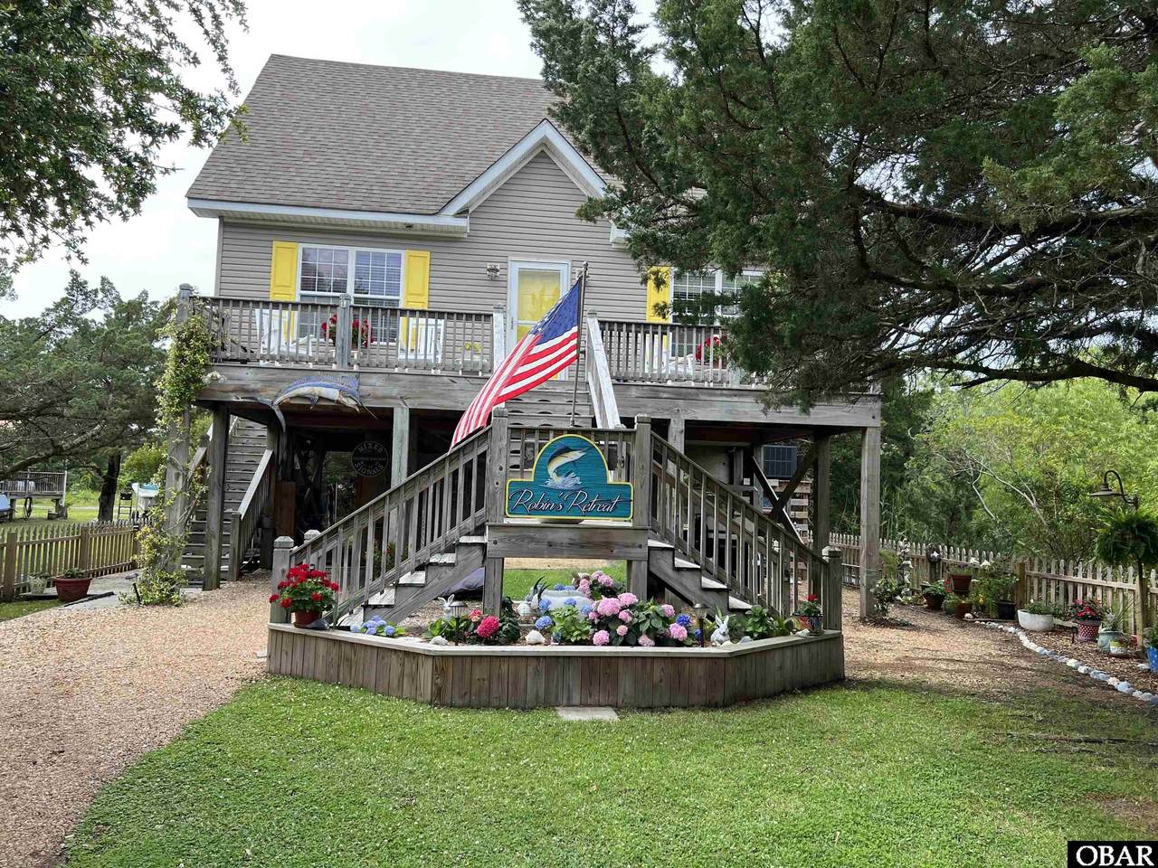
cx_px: 579
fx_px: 870
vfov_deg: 53.1
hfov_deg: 67.3
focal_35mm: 26
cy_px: 434
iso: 50
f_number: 1.5
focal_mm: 5.7
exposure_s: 1/974
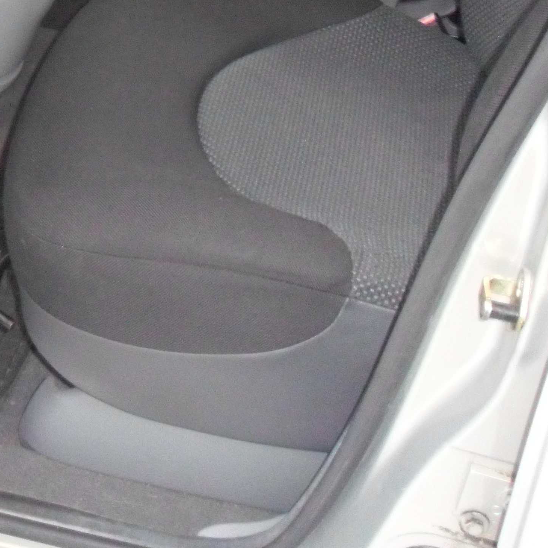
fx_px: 1272
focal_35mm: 71
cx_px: 70
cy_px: -29
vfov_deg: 23.1
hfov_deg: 23.8
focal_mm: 4.9
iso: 320
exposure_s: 1/45
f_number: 3.5
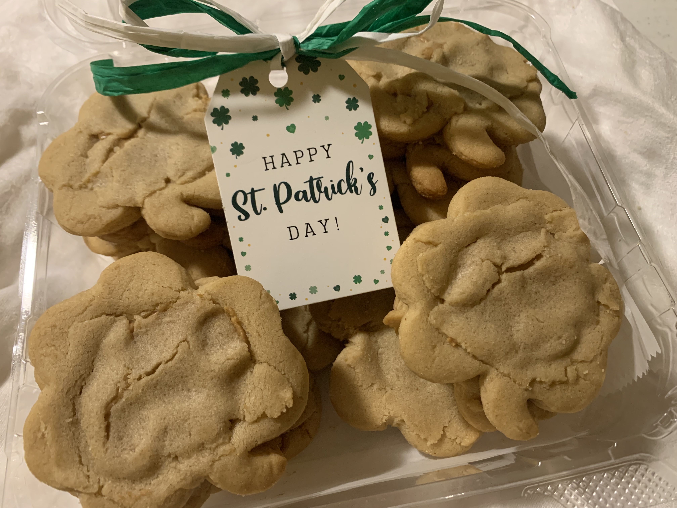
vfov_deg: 53.1
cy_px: 254
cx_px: 338
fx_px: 508
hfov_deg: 67.3
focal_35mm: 26
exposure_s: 1/60
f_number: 1.8
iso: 400
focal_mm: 4.25
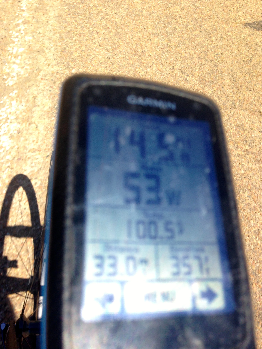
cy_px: 174
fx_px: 333
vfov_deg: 55.4
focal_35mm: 33
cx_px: 131
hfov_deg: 42.9
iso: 50
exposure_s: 1/1466
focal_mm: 4.12
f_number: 2.4
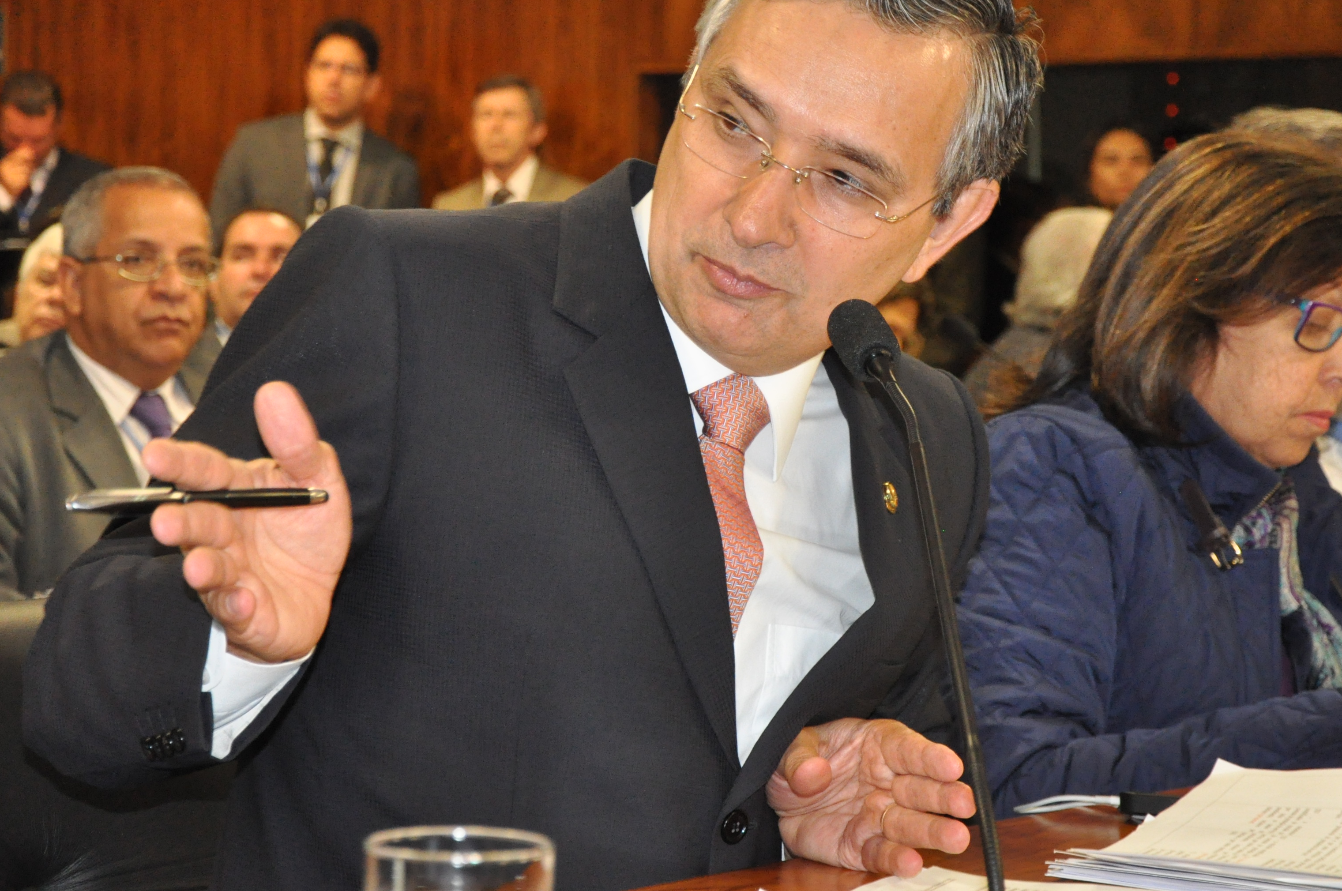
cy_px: 312
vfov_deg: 12.4
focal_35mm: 110
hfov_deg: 18.6
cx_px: 609
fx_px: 4095
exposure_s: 1/60
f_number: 5
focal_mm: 52
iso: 2000
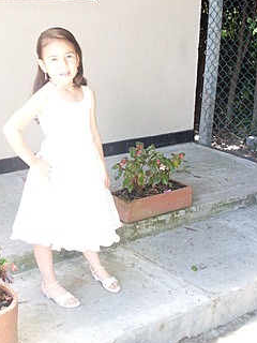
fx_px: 564
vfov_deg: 33.8
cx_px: 87
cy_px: 160
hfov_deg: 25.5
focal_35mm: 57
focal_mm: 6.3
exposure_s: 1/45
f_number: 2.8
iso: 100
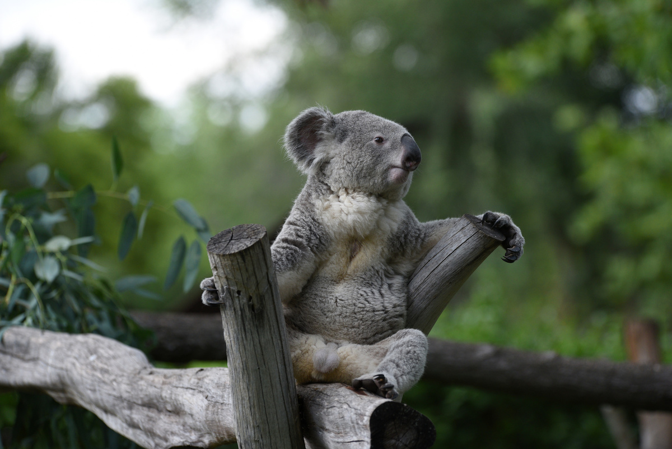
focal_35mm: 200
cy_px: 224
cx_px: 336
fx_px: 3734
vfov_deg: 6.9
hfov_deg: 10.3
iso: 800
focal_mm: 200
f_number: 4
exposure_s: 1/400
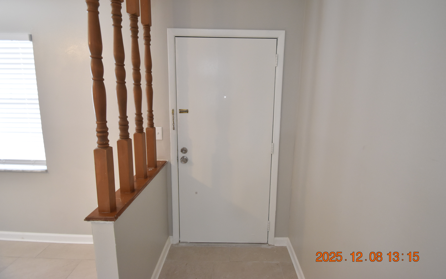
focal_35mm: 16
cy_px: 125
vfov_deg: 71.0
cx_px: 230
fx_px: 194
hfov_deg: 97.8
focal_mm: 10
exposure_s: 1/90
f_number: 3.5
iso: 800
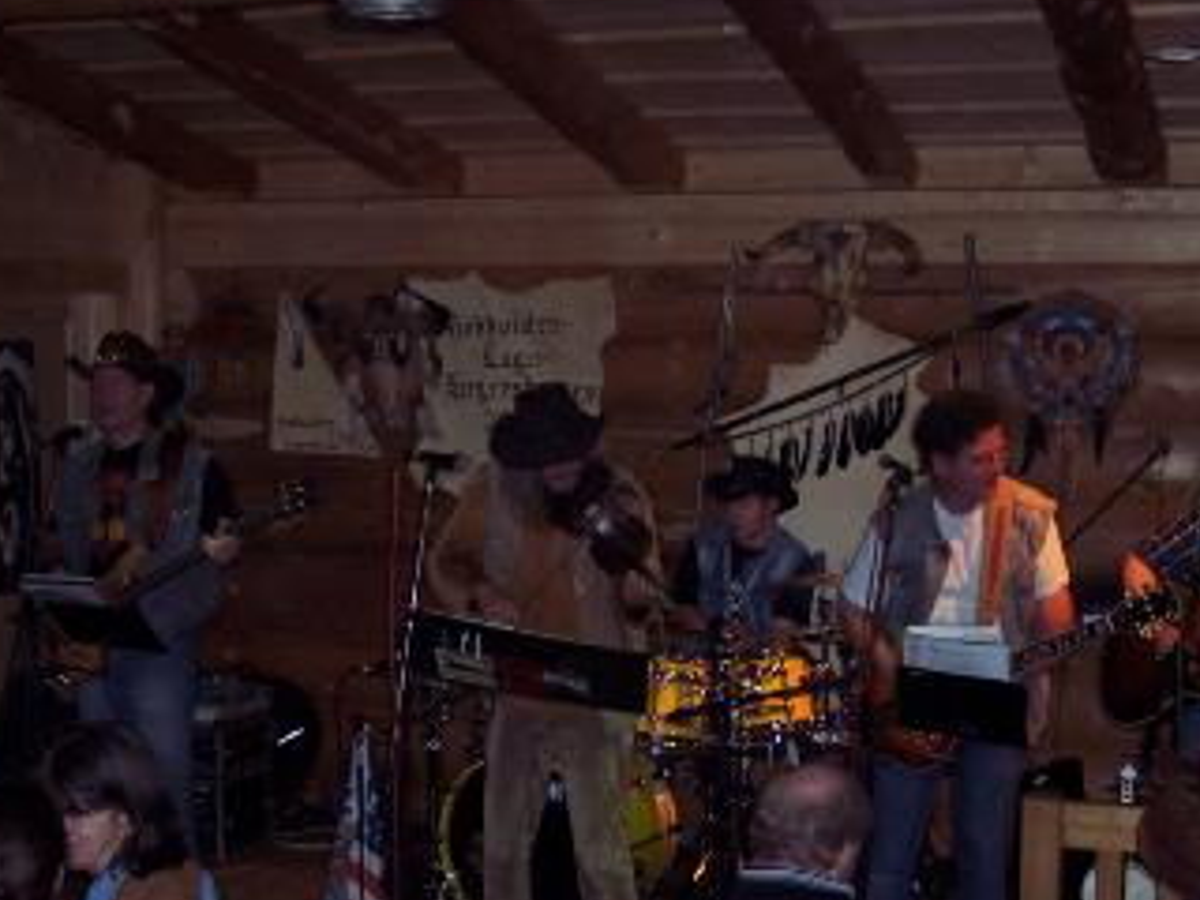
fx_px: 2115
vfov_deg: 23.9
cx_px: 581
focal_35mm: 61
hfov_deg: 31.7
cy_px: 583
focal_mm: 8
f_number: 2.8
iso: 100
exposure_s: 1/60
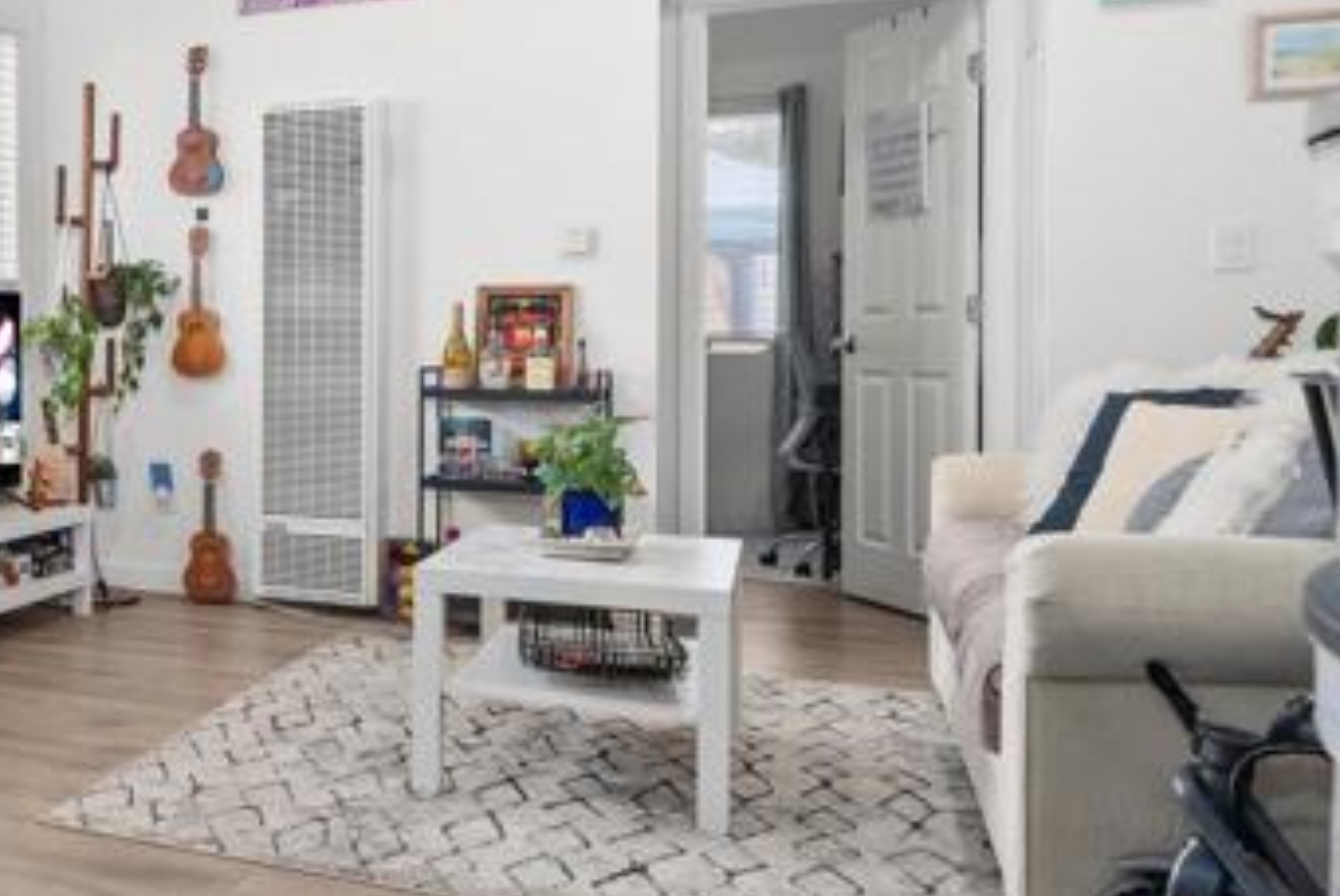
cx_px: -232
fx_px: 1565
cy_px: 312
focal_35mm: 42
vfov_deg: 31.7
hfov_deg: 36.7
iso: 100
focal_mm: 14
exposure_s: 1/2.5
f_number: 8
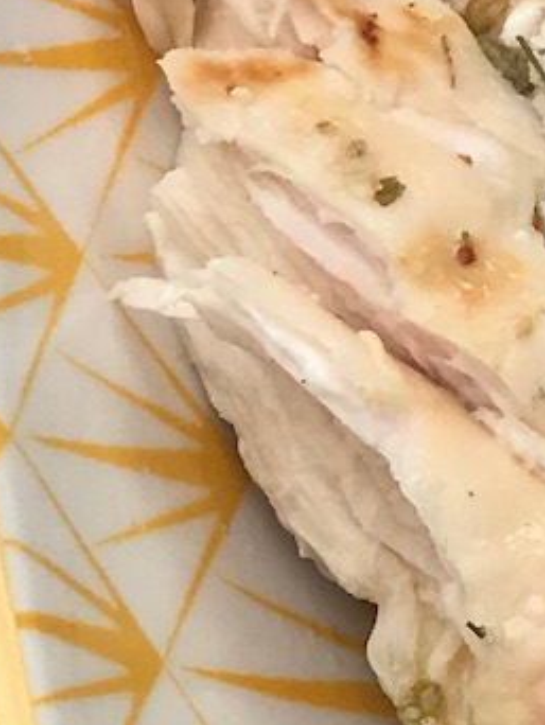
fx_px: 7149
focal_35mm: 341
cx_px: 1533
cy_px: 797
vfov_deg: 5.8
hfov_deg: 4.2
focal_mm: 6.6
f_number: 2.8
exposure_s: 1/161
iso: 20
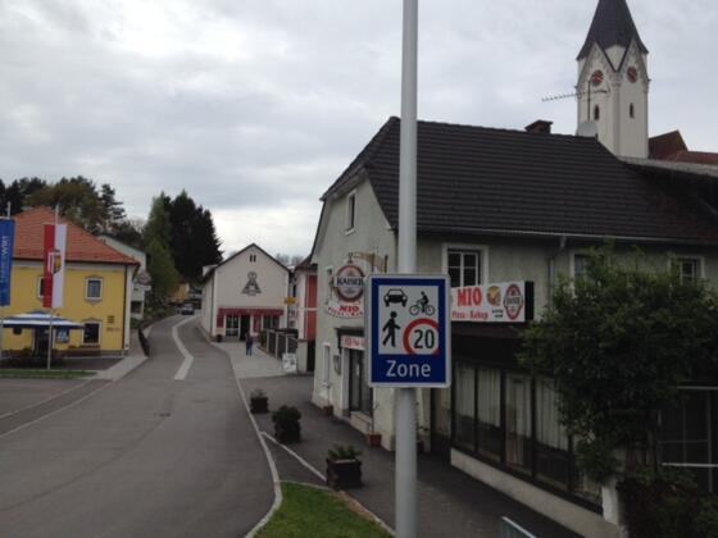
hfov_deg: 52.6
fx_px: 726
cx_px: 359
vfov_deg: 40.7
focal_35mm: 35
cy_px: 269
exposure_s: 1/1783
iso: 50
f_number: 2.4
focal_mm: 4.28
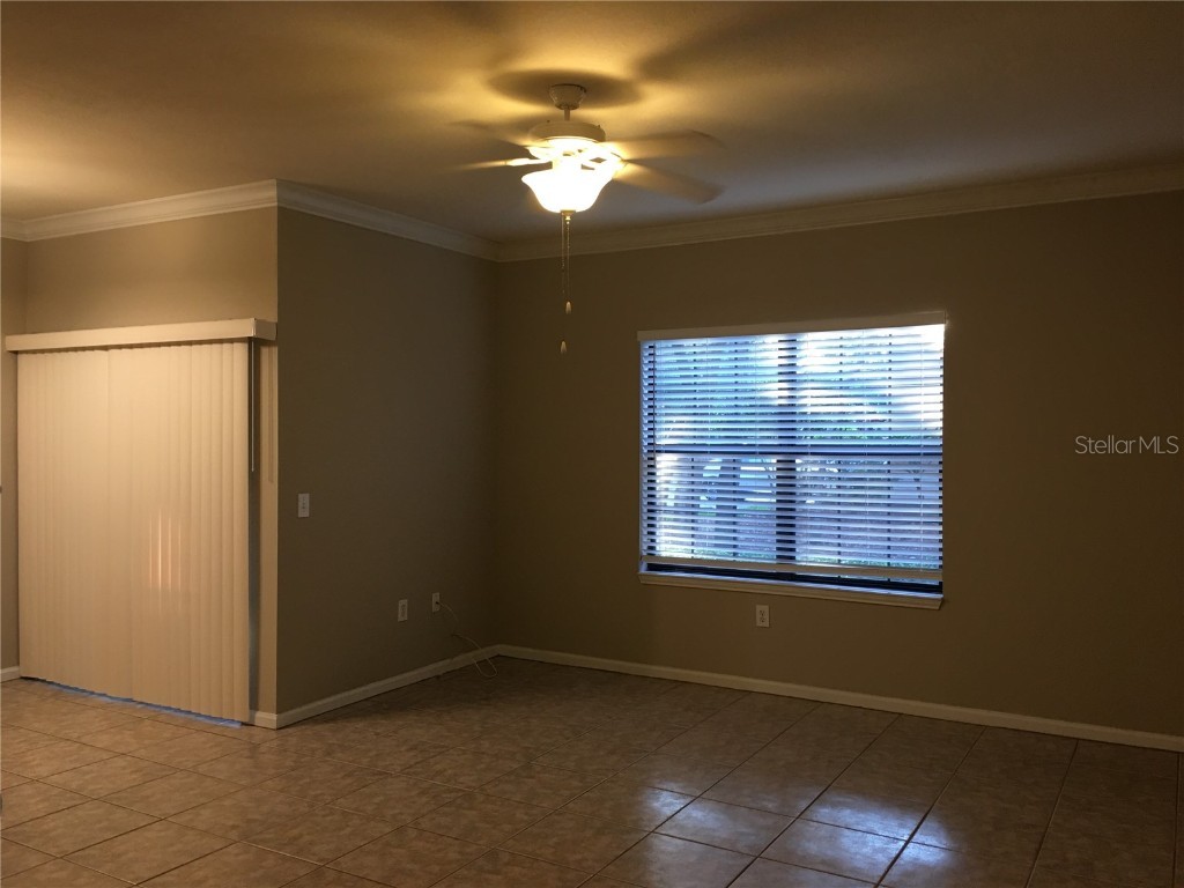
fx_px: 992
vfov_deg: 48.2
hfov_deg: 61.7
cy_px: 444
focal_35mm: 29
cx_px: 592
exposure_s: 1/15
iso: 40
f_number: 2.2
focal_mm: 4.15
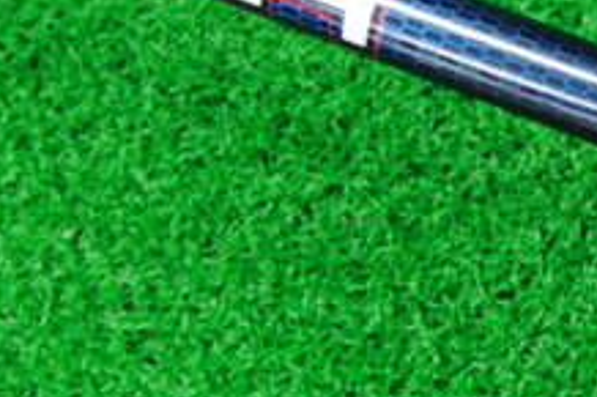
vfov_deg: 12.1
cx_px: 696
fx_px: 1872
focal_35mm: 113
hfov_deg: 17.4
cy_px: 107
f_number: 3.6
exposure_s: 1/25
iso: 400
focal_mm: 6.42
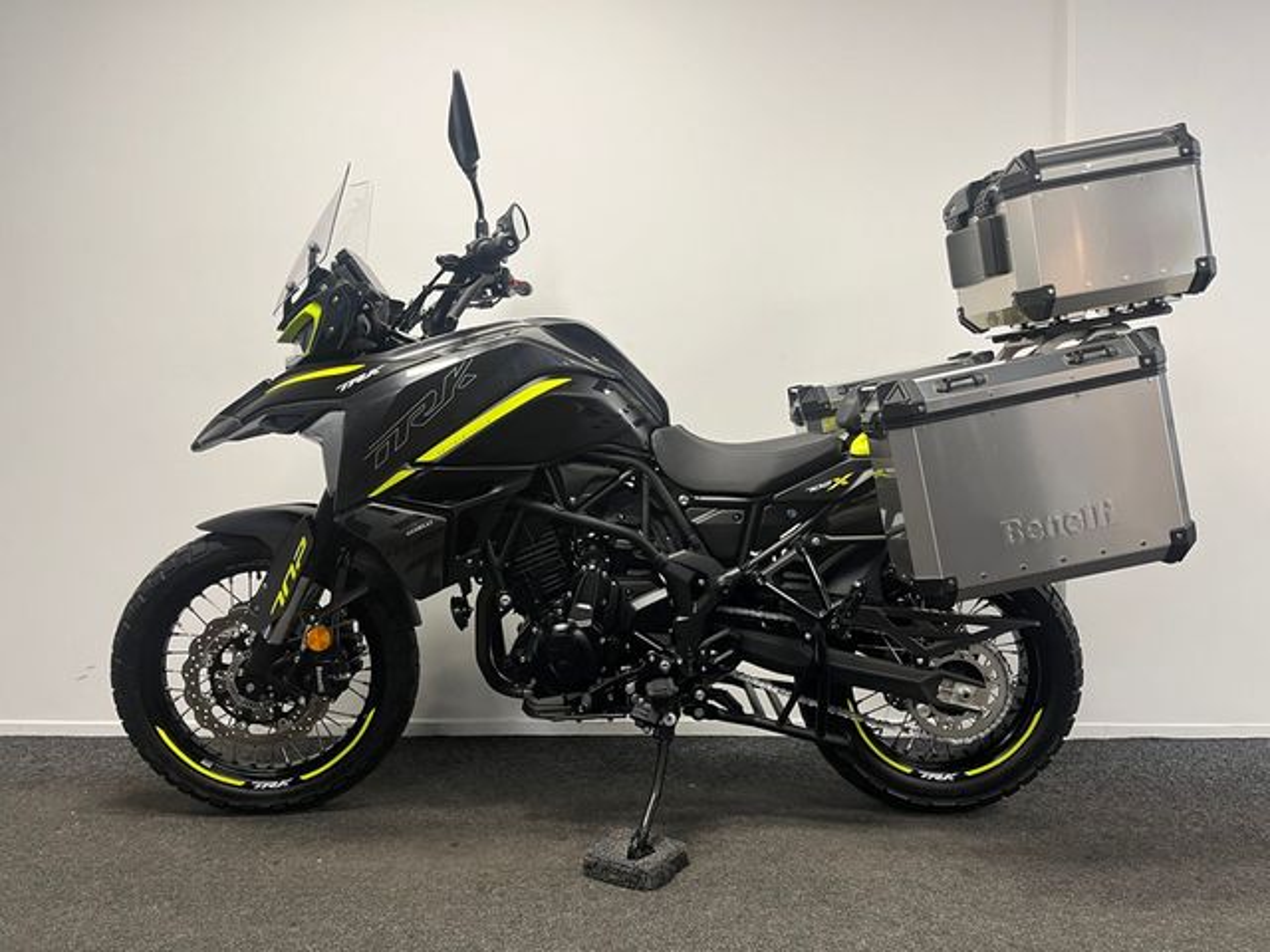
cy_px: 476
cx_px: 635
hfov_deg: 67.3
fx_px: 954
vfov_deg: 53.1
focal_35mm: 26
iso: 80
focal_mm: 5.1
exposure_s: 1/50
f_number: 1.6
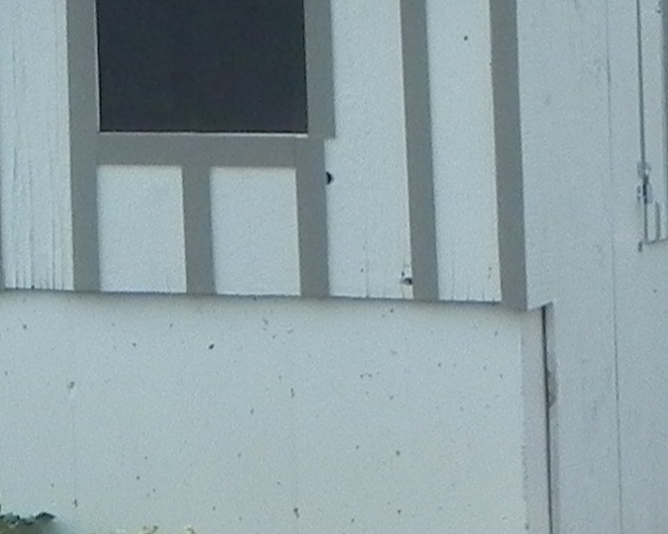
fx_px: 4367
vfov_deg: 6.8
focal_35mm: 221
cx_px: -358
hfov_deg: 8.5
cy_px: -428
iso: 160
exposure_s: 1/346
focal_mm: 7.3
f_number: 7.1
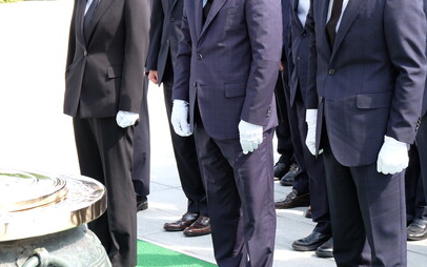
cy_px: 82
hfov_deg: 18.4
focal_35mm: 113
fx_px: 1315
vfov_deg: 11.6
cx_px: 287
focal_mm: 50
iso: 200
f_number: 7.1
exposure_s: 1/90
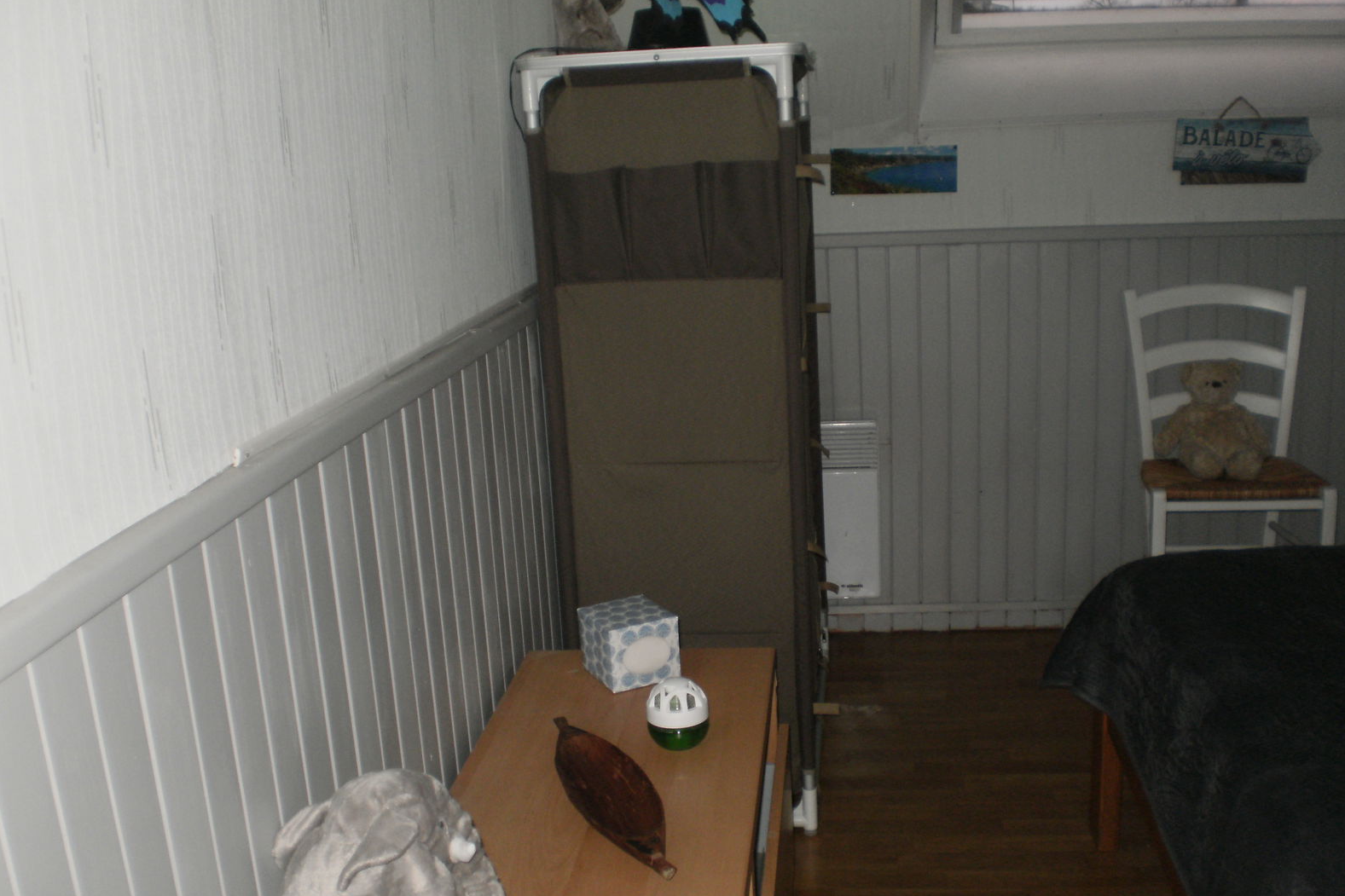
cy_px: 509
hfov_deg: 50.7
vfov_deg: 35.0
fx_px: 1419
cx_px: 667
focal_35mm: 38
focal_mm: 6.3
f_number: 3.1
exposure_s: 1/30
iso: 125
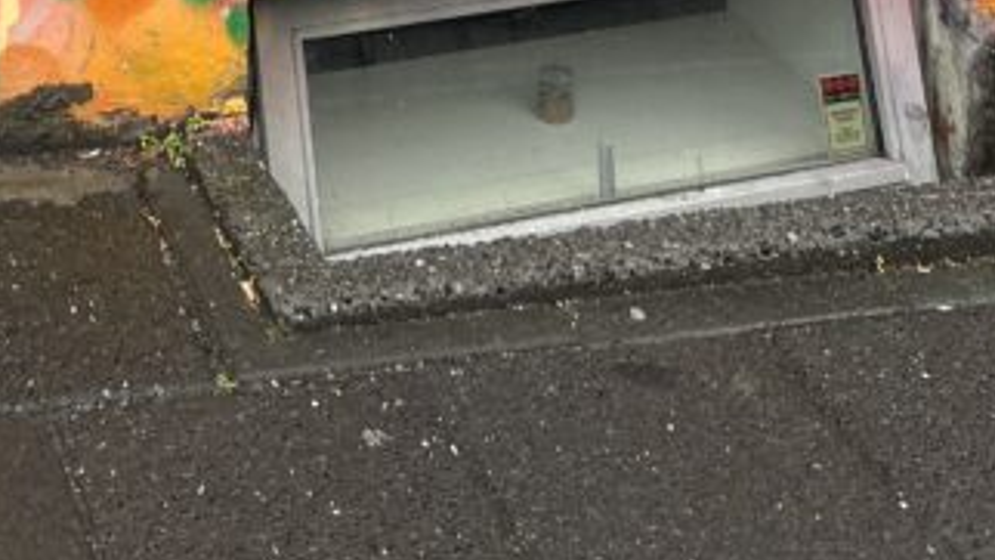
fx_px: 2374
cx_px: 136
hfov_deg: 23.2
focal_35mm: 90
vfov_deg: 10.4
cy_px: -1015
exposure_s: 1/323
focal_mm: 5.7
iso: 50
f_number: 1.5
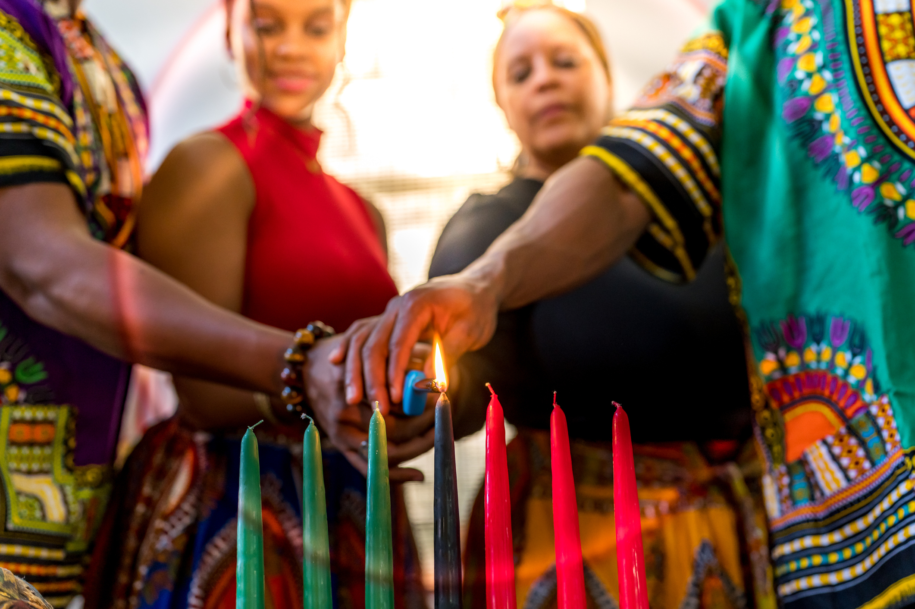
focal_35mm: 50
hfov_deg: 39.6
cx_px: 458
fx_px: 1270
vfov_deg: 27.0
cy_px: 304
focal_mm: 50
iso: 1000
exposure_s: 1/125
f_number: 2.8
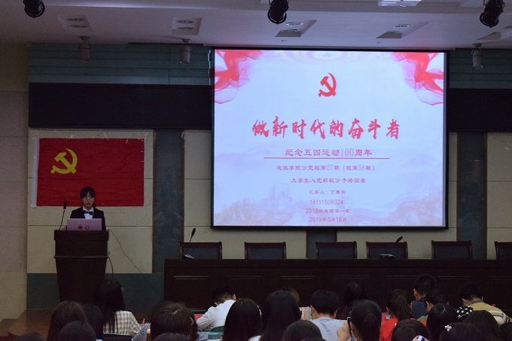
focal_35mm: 78
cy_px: 170
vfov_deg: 17.5
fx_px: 1109
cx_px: 256
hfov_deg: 26.0
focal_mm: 52
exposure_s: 1/200
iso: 3200
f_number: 7.1
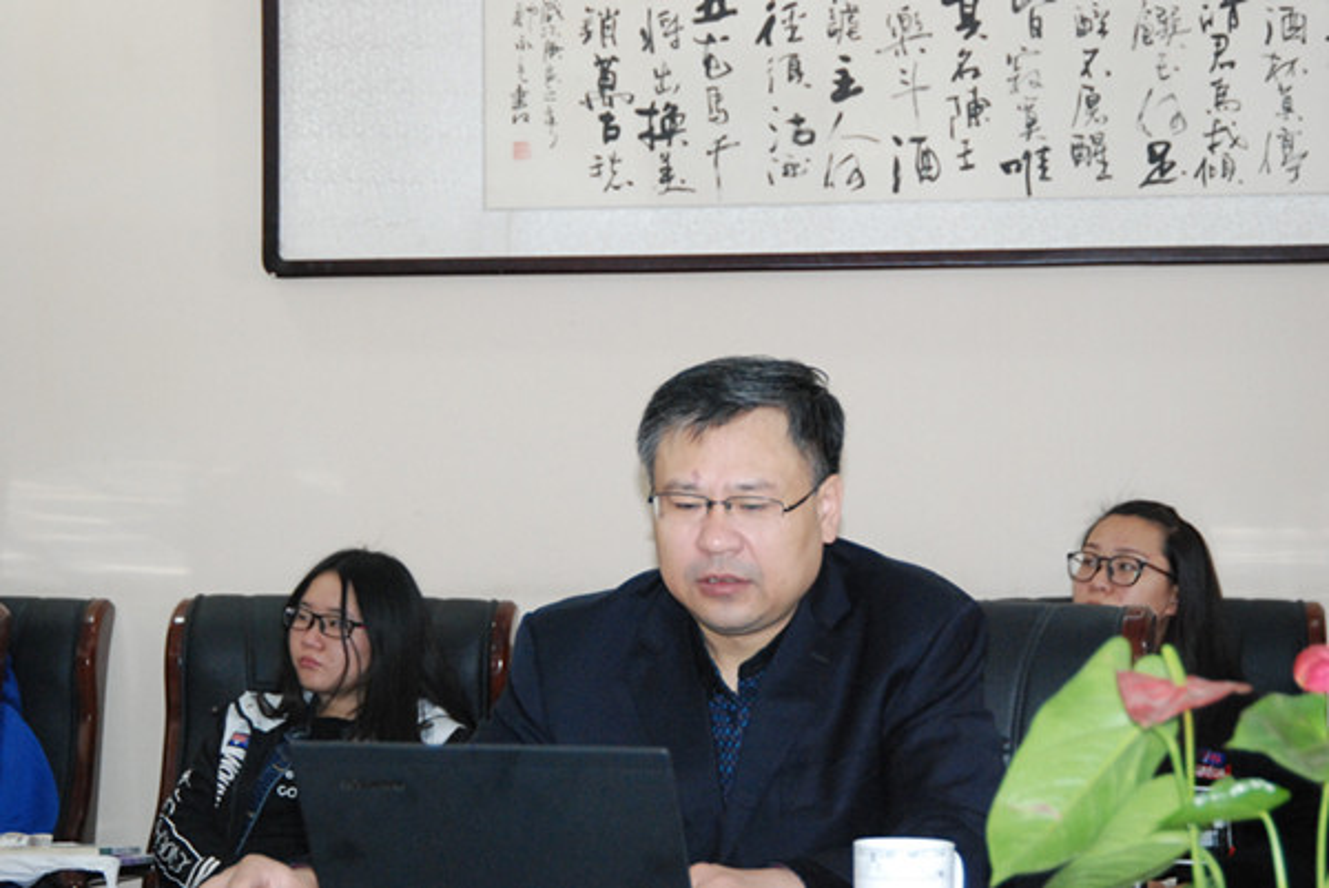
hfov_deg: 23.4
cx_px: 664
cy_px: 444
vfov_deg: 15.7
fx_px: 3214
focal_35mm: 87
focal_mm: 58
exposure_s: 1/60
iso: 1600
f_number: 5.6
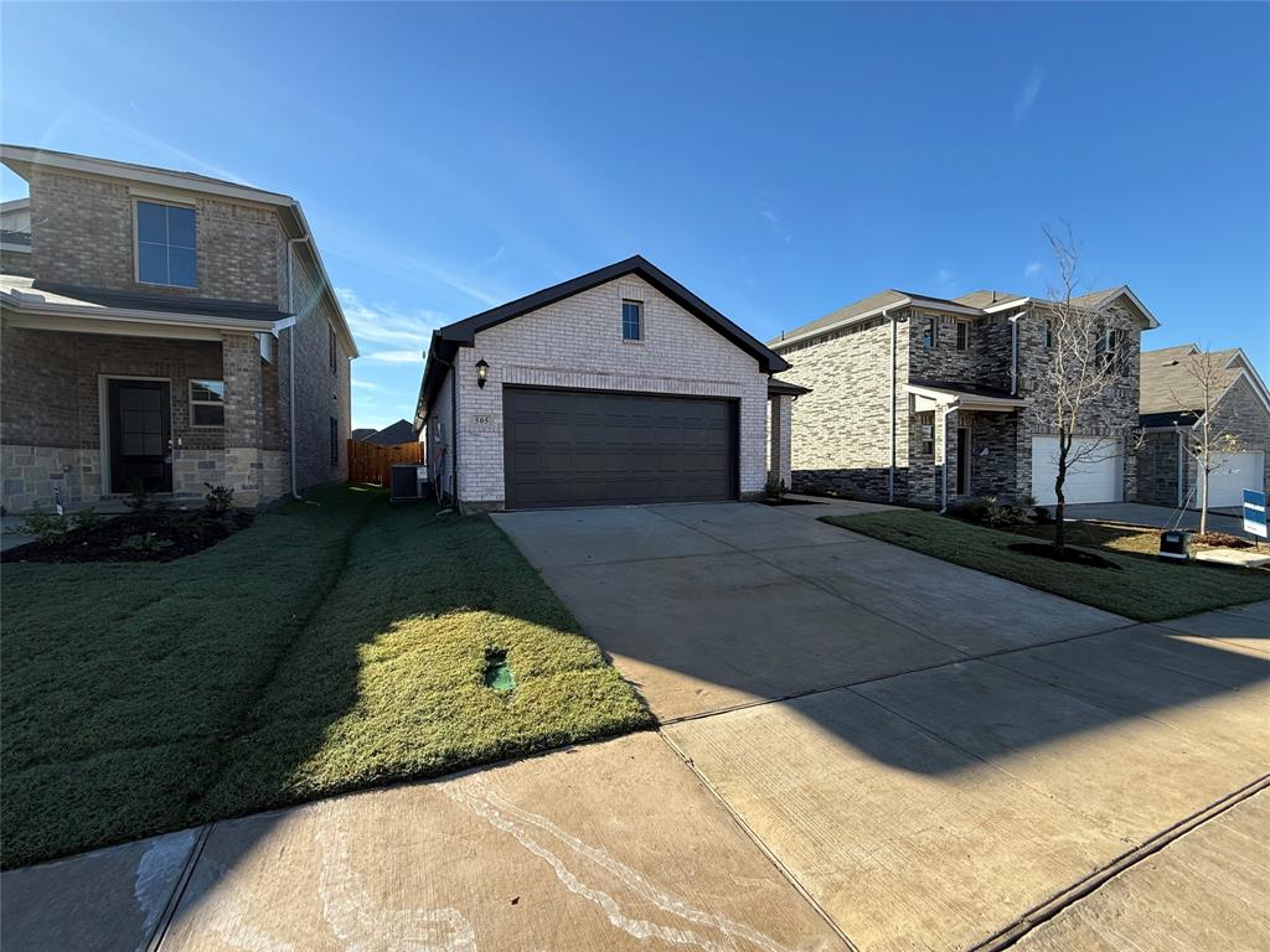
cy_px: 476
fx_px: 514
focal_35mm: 14
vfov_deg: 85.7
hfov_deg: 102.1
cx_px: 635
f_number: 2.2
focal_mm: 2.22
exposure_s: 1/1211
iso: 64
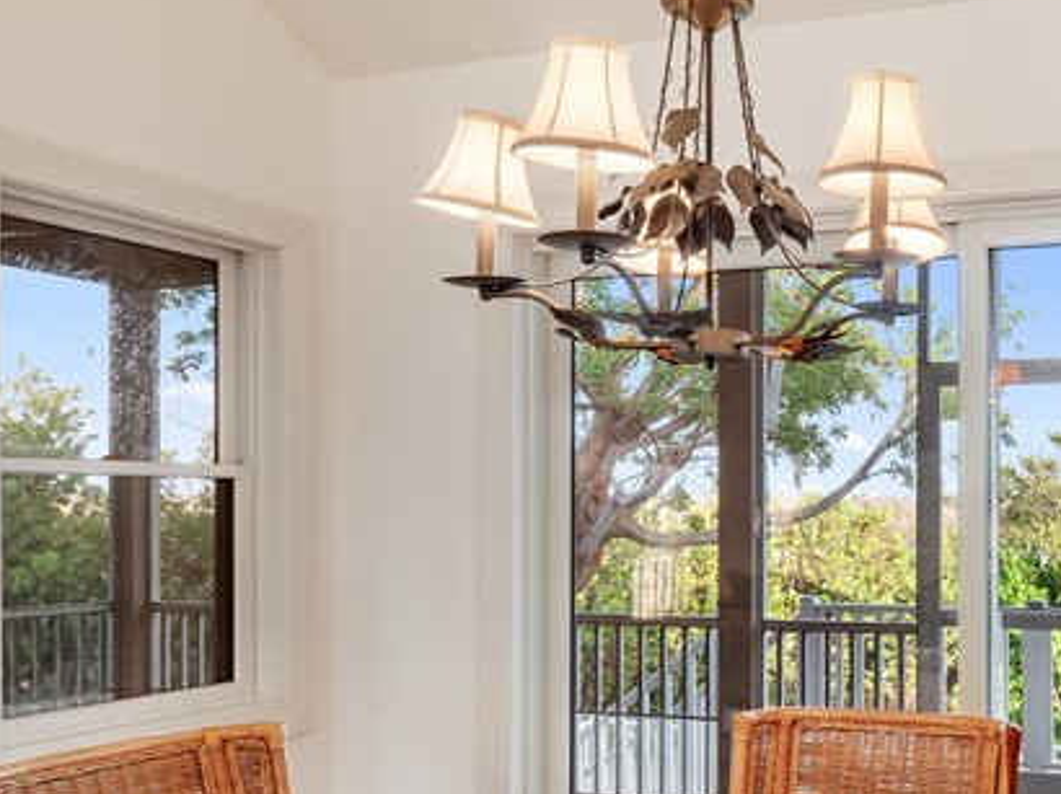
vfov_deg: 35.6
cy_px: 517
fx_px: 1225
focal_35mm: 40
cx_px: 947
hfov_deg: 43.0
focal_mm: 8
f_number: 7.1
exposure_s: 1/5
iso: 200
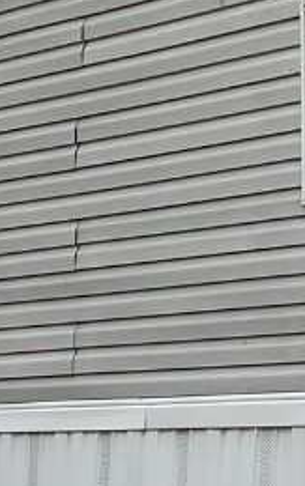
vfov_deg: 17.2
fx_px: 1606
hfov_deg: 10.5
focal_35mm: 121
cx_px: 442
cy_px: 243
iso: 16
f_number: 1.8
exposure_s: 1/657
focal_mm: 3
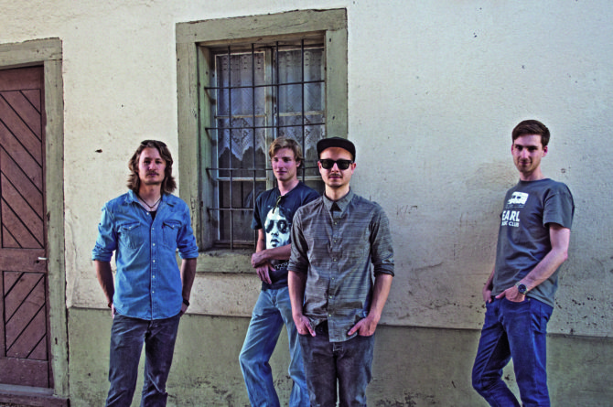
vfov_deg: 29.8
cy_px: 204
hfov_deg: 43.7
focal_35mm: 45
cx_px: 306
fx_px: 765
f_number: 4.5
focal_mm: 30
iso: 200
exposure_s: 1/160
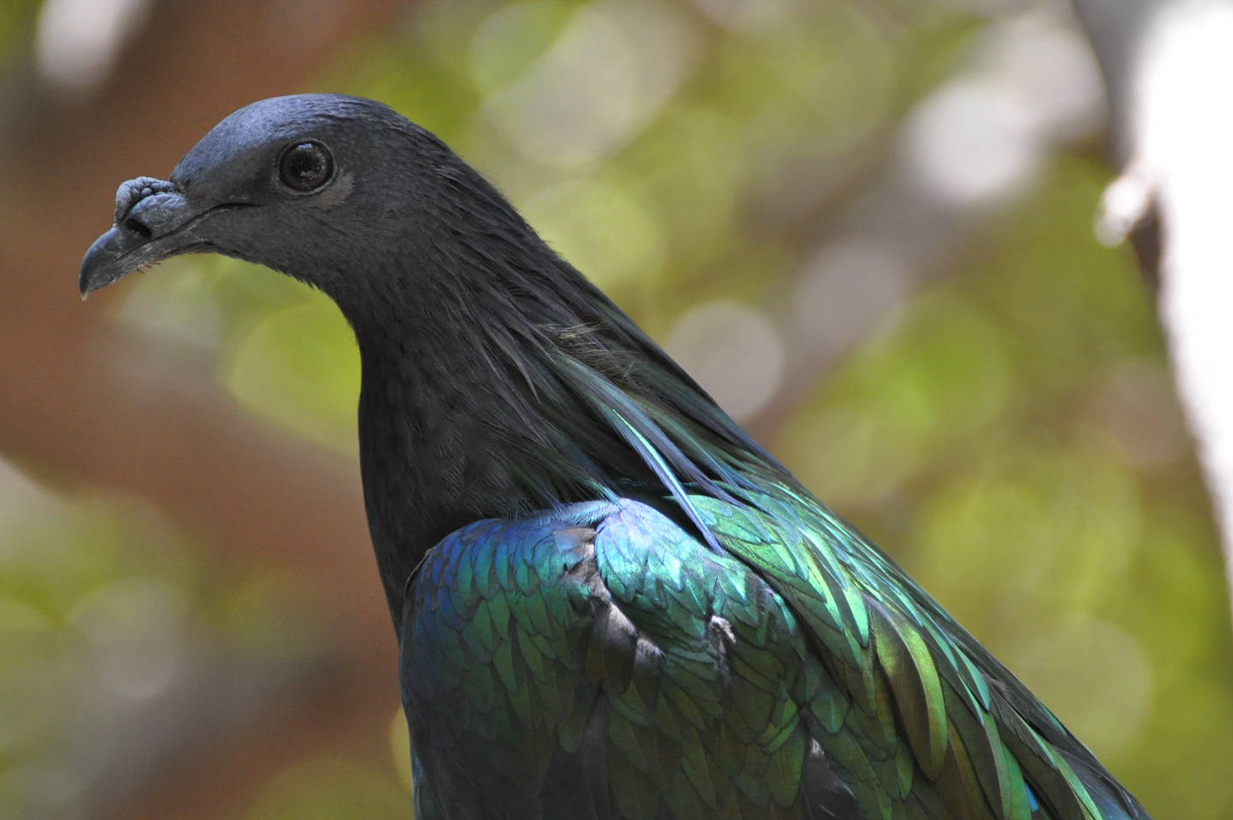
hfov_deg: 5.1
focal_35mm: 403
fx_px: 13790
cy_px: 432
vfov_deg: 3.4
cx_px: 571
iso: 1600
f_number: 5.3
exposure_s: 1/320
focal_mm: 240
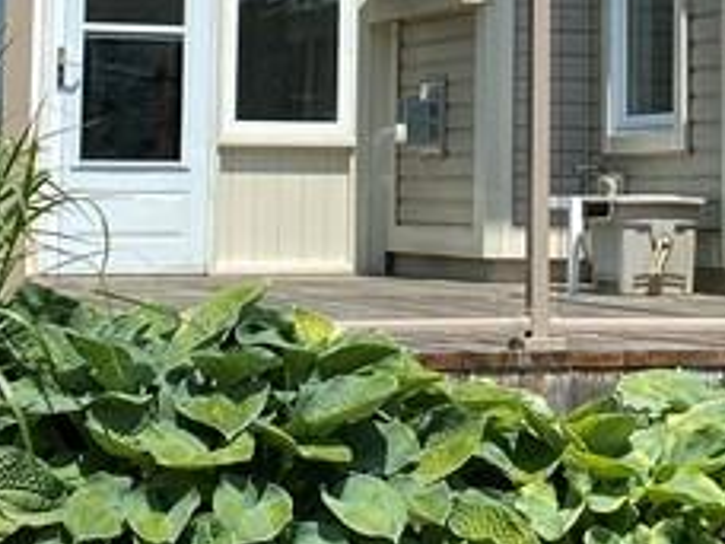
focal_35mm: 117
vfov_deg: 12.4
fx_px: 2450
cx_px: 496
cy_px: -54
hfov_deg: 16.8
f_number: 1.8
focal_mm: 4.25
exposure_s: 1/2755
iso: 32
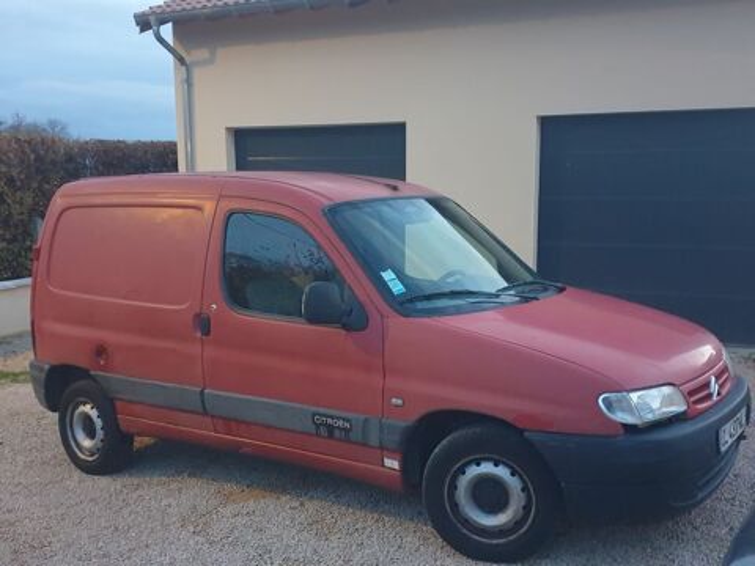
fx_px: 567
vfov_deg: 53.1
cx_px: 378
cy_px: 283
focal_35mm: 26
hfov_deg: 67.3
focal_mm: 4.3
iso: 640
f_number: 1.5
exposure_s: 1/10
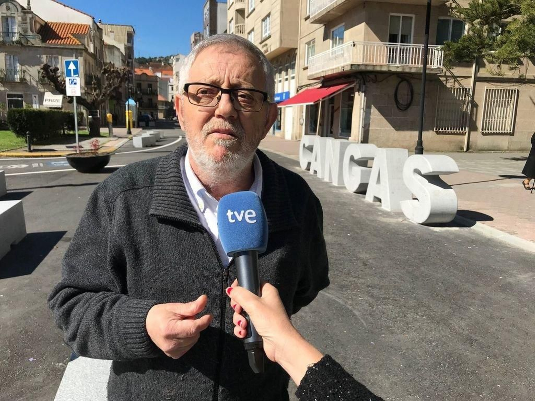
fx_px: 433
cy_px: 200
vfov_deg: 49.7
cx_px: 268
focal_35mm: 28
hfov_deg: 63.4
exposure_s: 1/3195
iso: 20
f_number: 1.8
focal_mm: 3.99
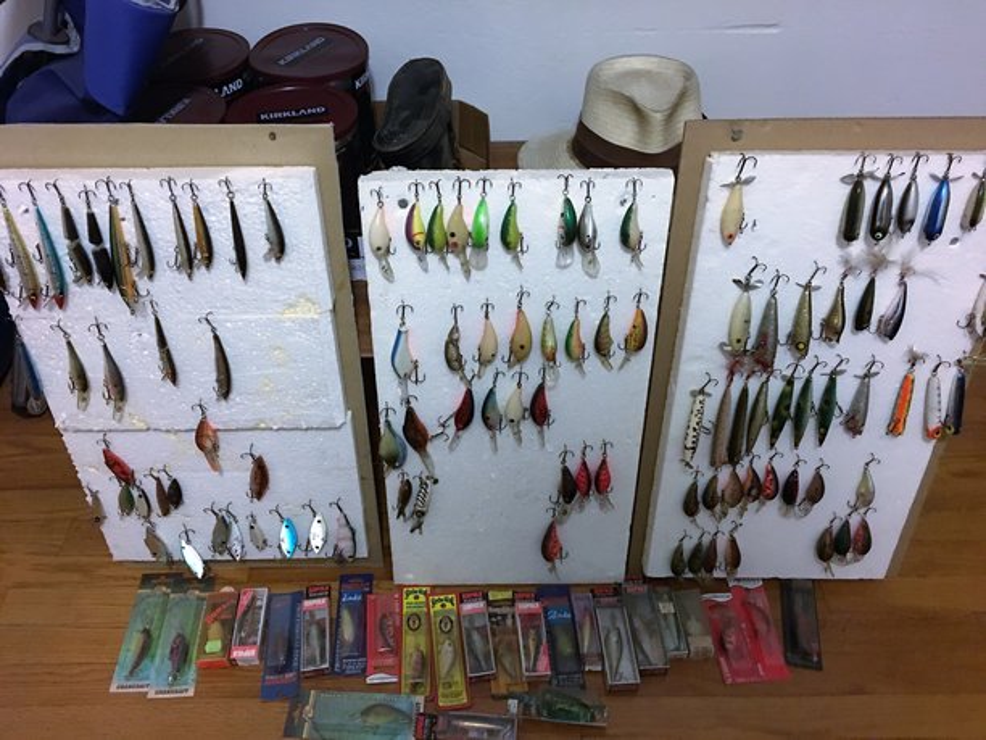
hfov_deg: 61.7
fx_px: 826
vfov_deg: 48.2
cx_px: 493
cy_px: 370
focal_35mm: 29
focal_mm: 4.15
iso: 80
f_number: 2.2
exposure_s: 1/4
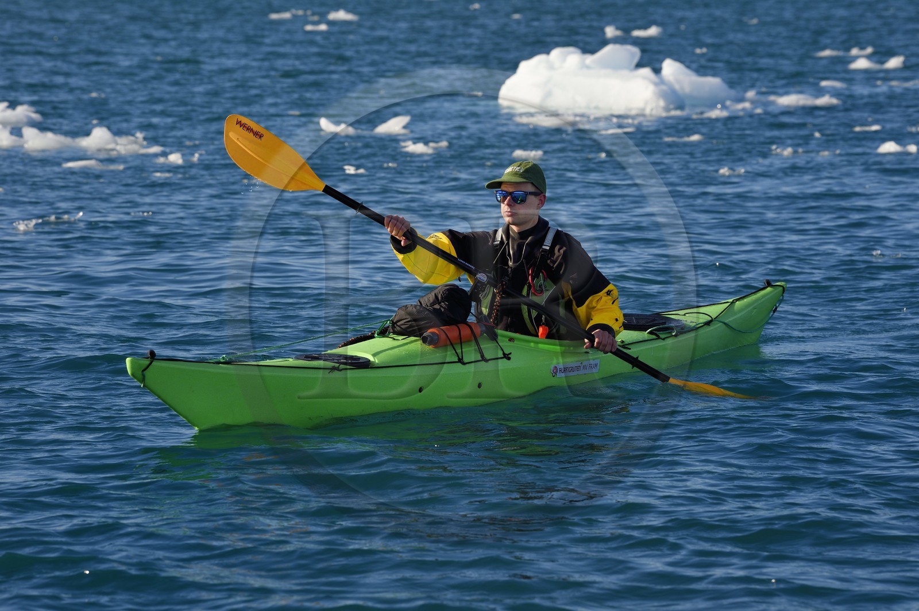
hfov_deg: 10.3
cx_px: 460
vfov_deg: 6.9
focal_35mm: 200
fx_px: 5101
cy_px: 306
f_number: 9
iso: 400
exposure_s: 1/1000
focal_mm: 200
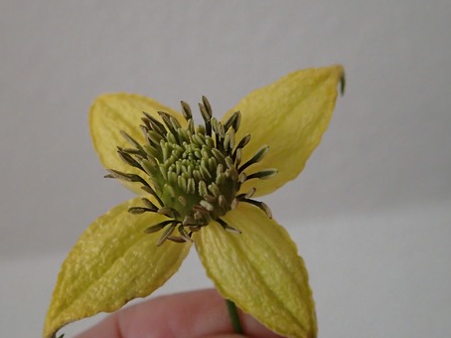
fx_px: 495
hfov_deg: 48.8
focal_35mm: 38
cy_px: 170
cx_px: 192
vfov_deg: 37.7
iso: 800
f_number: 2.3
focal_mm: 5.5
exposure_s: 1/125
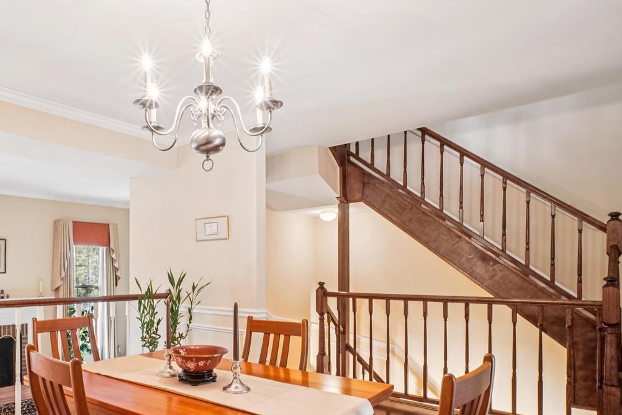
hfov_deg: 72.3
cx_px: 210
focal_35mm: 24
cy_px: 270
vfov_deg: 52.8
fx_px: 410
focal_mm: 11
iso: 500
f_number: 8
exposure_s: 1/6
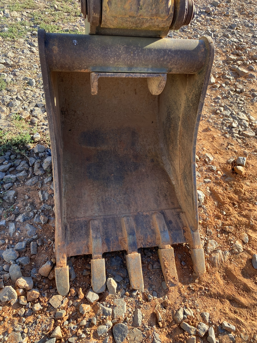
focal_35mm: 26
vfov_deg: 67.3
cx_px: 128
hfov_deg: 53.1
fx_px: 257
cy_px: 172
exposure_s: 1/349
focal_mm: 4.25
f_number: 1.8
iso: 32
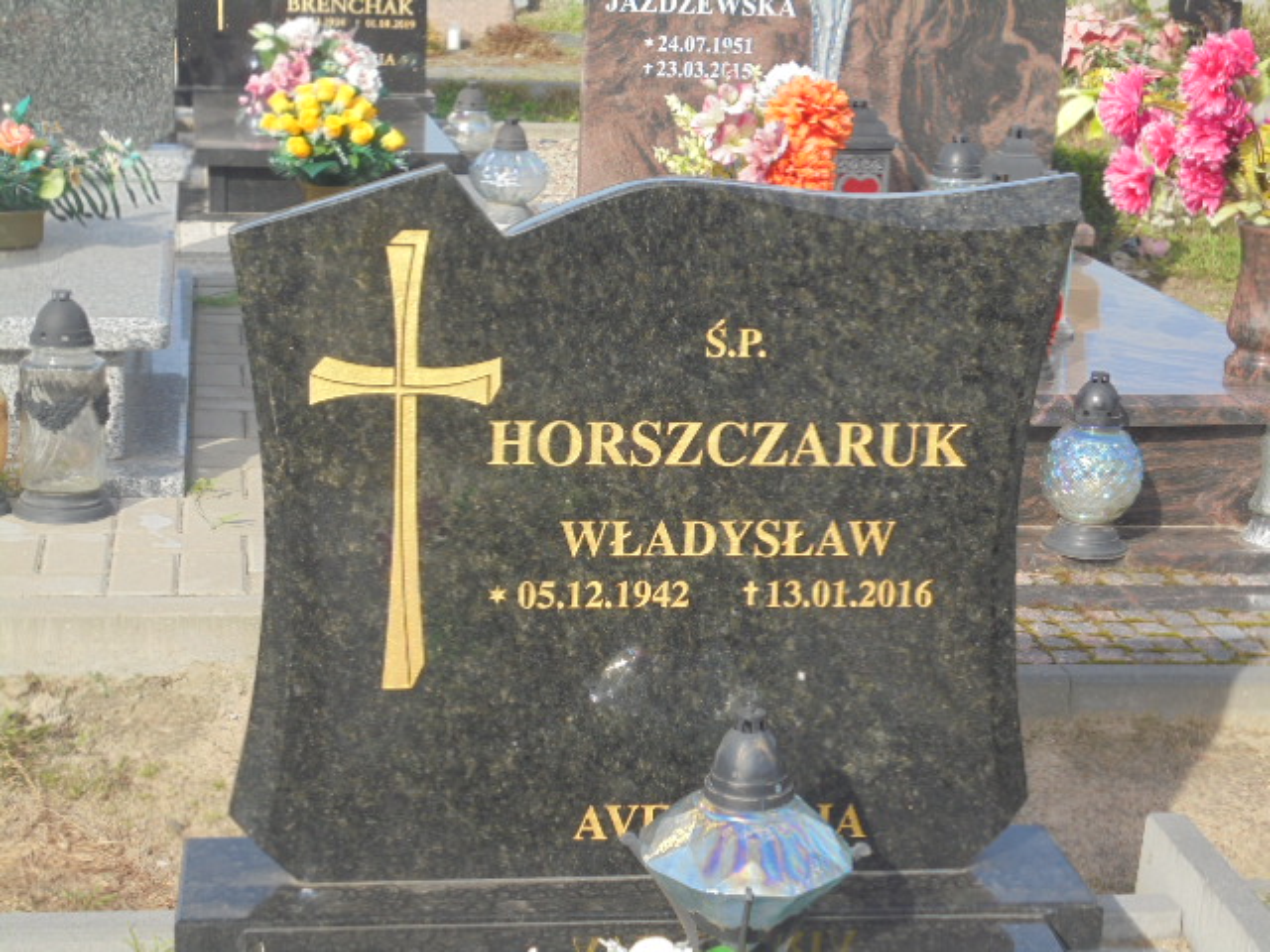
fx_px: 2348
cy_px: 476
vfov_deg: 22.9
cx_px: 635
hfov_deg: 30.3
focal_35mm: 64
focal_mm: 11.5
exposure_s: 1/250
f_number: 5.6
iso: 100
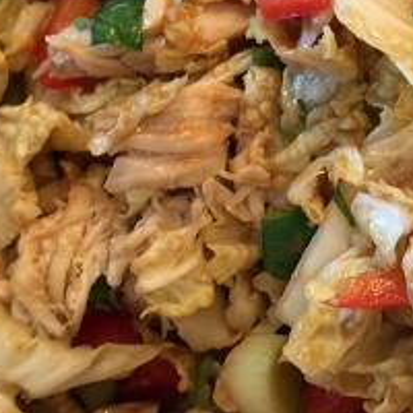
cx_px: 299
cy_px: 118
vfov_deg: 21.0
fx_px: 1107
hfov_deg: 21.0
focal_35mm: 82
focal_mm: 4.15
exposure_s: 1/15
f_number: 2.2
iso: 50
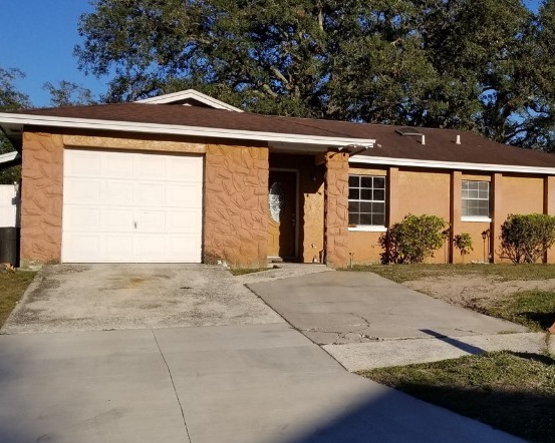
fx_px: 772
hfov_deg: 37.9
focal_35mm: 47
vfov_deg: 32.1
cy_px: 240
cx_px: 455
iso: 50
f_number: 1.7
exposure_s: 1/3992
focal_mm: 4.3
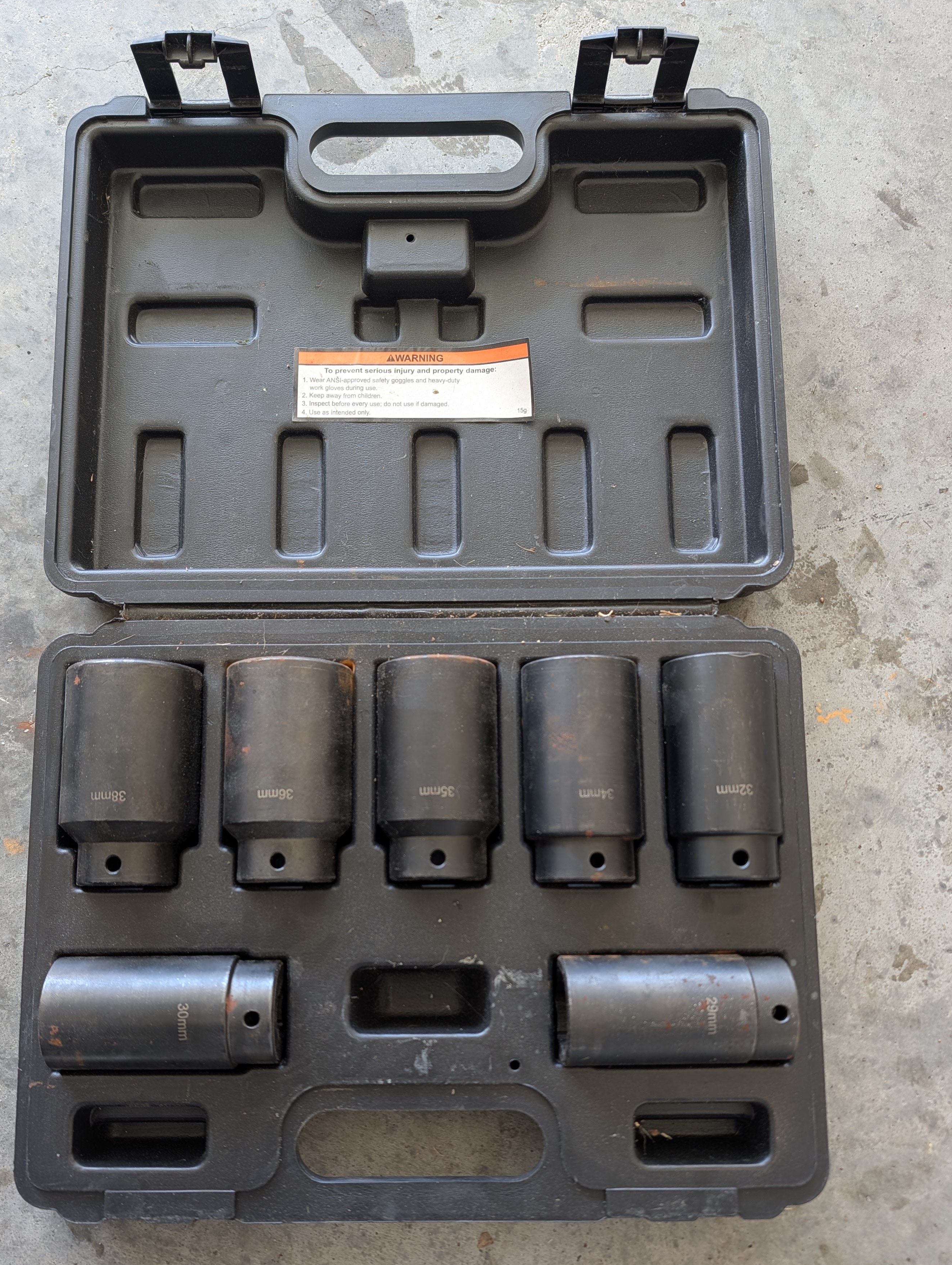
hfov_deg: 49.8
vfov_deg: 63.1
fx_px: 1024
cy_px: 723
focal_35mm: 28
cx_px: 432
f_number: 1.68
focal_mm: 6.9
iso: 24
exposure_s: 1/30.2
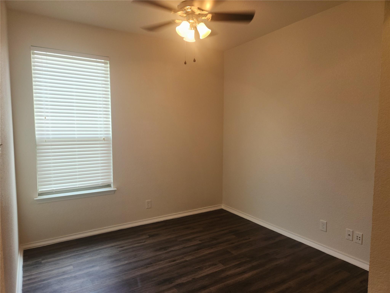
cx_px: 195
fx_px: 259
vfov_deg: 58.9
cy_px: 146
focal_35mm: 23
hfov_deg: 73.9
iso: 50
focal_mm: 5.4
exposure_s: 1/60
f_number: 1.8
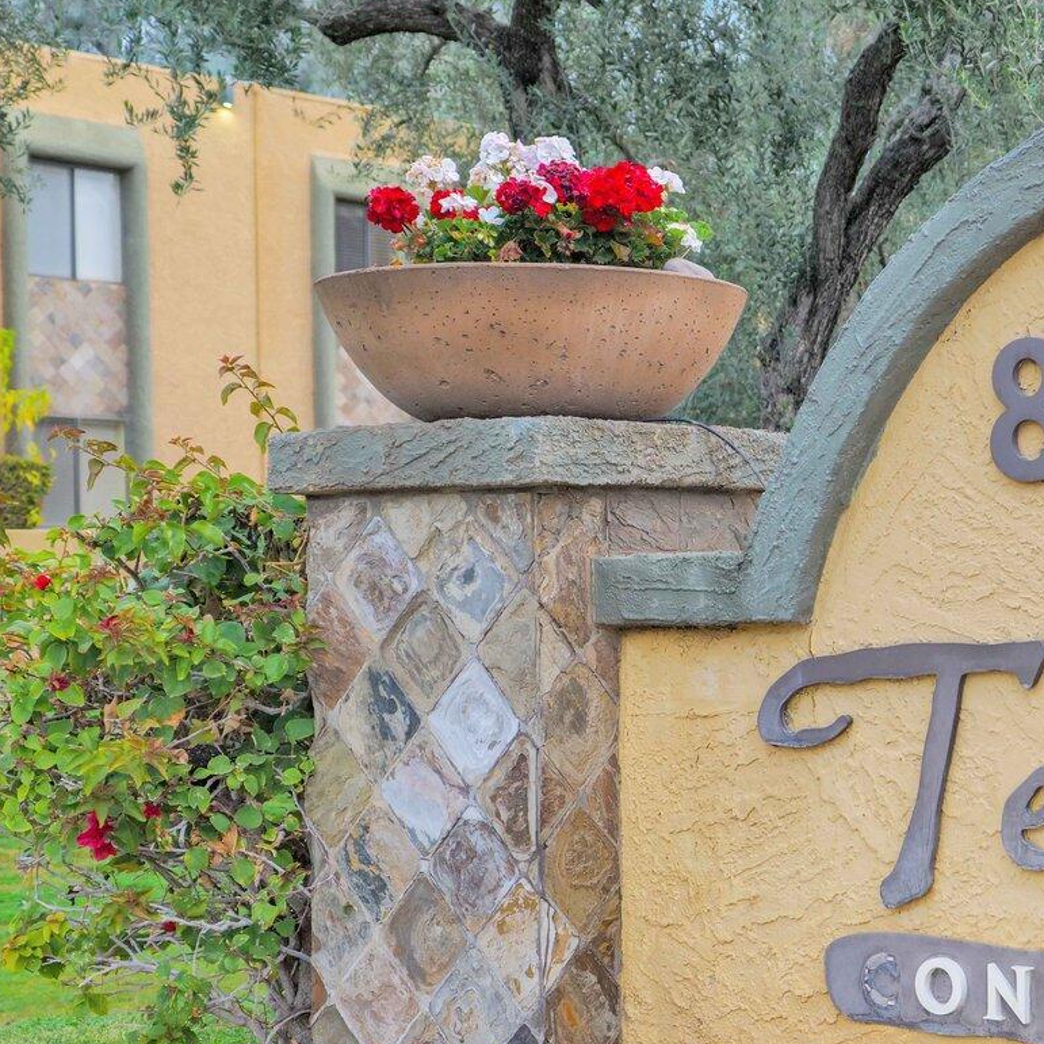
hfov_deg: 20.4
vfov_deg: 21.9
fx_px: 2696
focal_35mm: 79
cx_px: 1286
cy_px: 615
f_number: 5
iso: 640
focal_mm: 35
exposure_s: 1/160
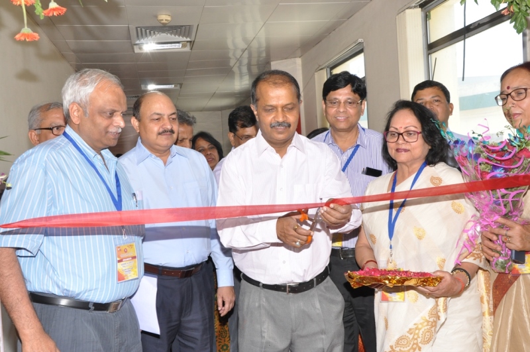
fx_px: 617
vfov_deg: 31.8
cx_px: 265
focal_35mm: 42
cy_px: 176
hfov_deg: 46.5
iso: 1000
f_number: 10
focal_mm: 28
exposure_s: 1/160
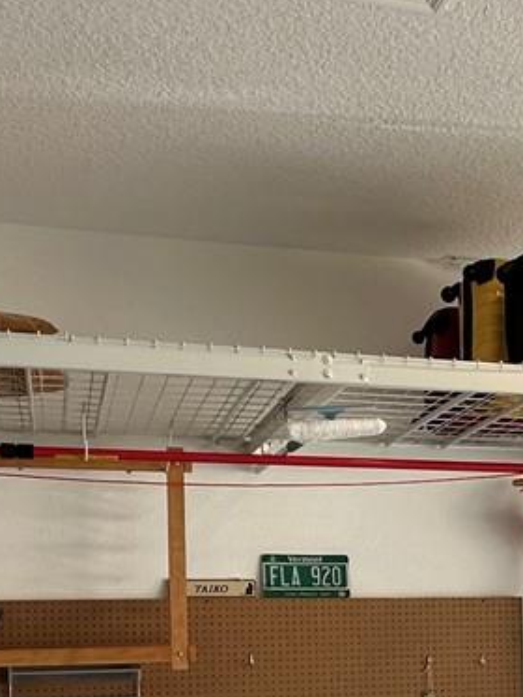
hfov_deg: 23.7
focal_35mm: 60
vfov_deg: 30.7
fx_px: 1208
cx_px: 482
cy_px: 630
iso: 64
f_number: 2.2
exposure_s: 1/120
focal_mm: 2.22
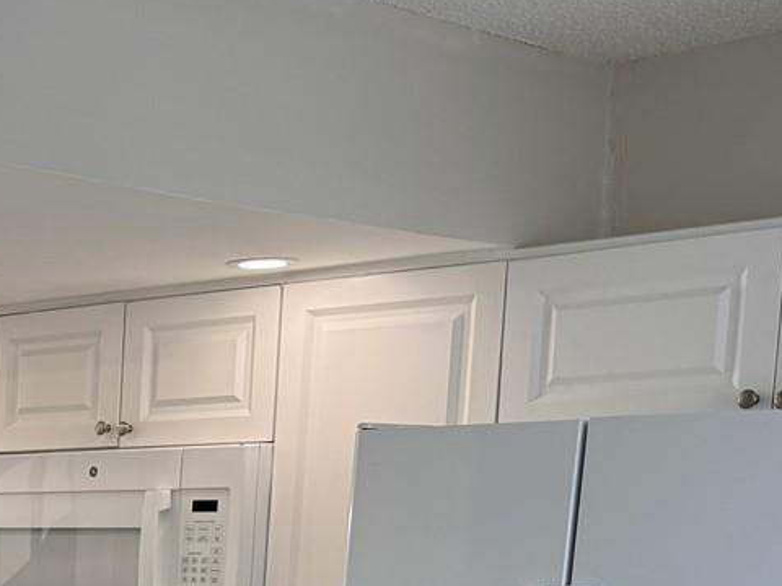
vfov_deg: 16.9
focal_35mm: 80
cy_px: 851
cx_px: -362
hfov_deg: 21.0
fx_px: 1807
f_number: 1.78
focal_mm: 6.76
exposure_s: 1/252
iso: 100
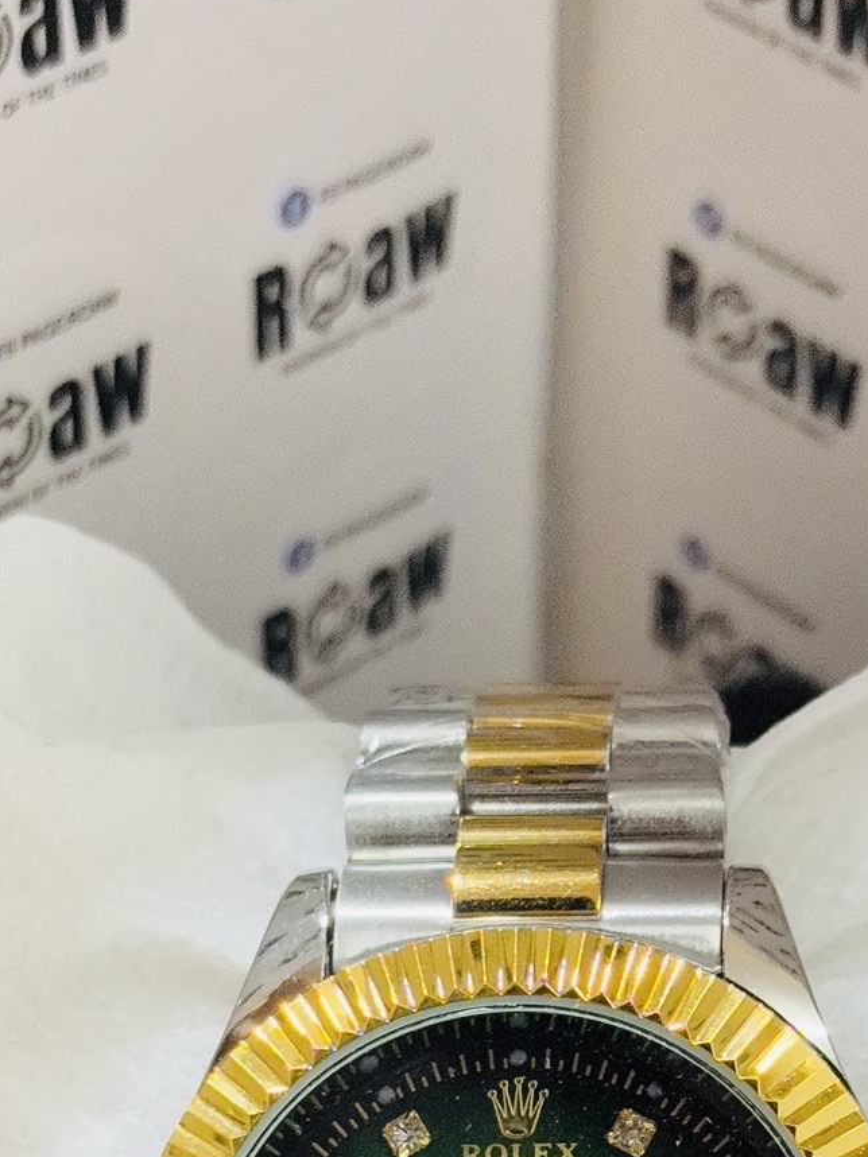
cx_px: 456
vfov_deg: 15.7
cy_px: 1319
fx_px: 4080
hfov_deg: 12.1
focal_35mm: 122
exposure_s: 1/50
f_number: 1.6
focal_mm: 5.96
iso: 100
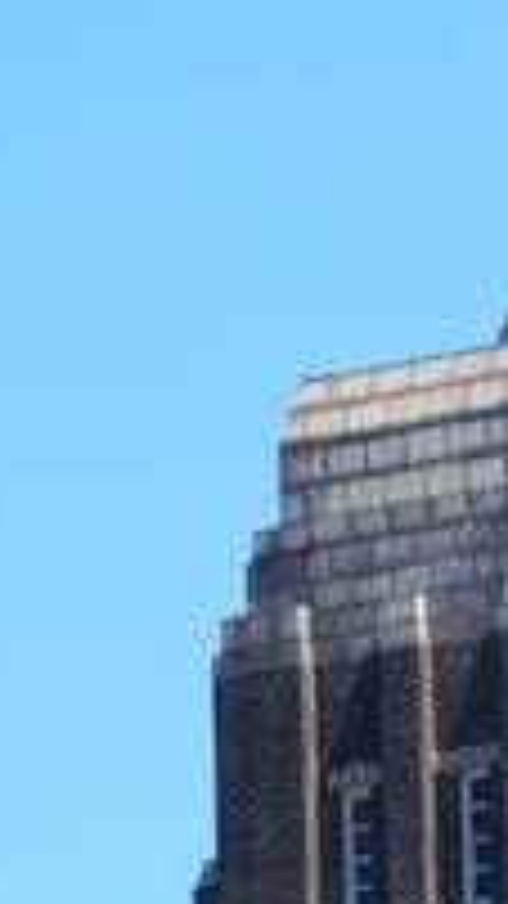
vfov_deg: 2.6
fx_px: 19645
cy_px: 989
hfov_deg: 1.5
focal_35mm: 820
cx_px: 665
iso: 100
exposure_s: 1/200
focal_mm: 150
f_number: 5.6
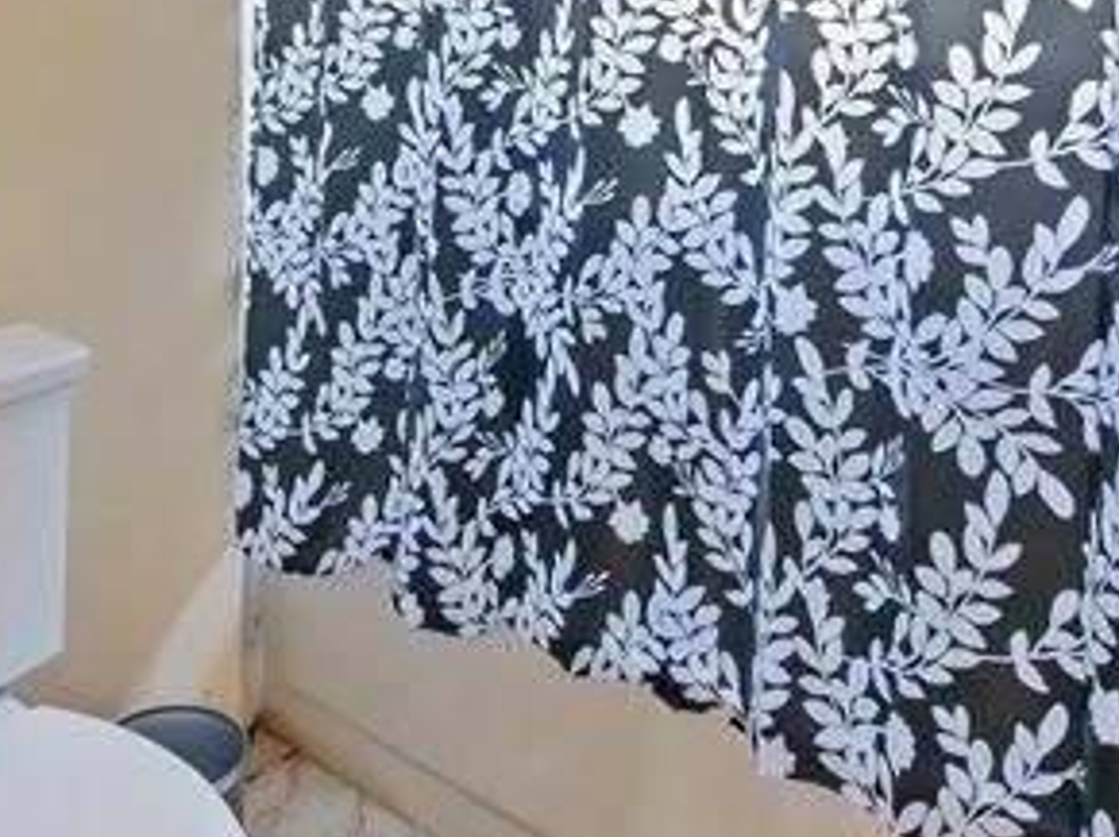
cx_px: 380
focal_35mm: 34
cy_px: 35
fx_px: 1098
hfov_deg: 53.0
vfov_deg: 38.0
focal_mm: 7
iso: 3200
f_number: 4
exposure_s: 1/30
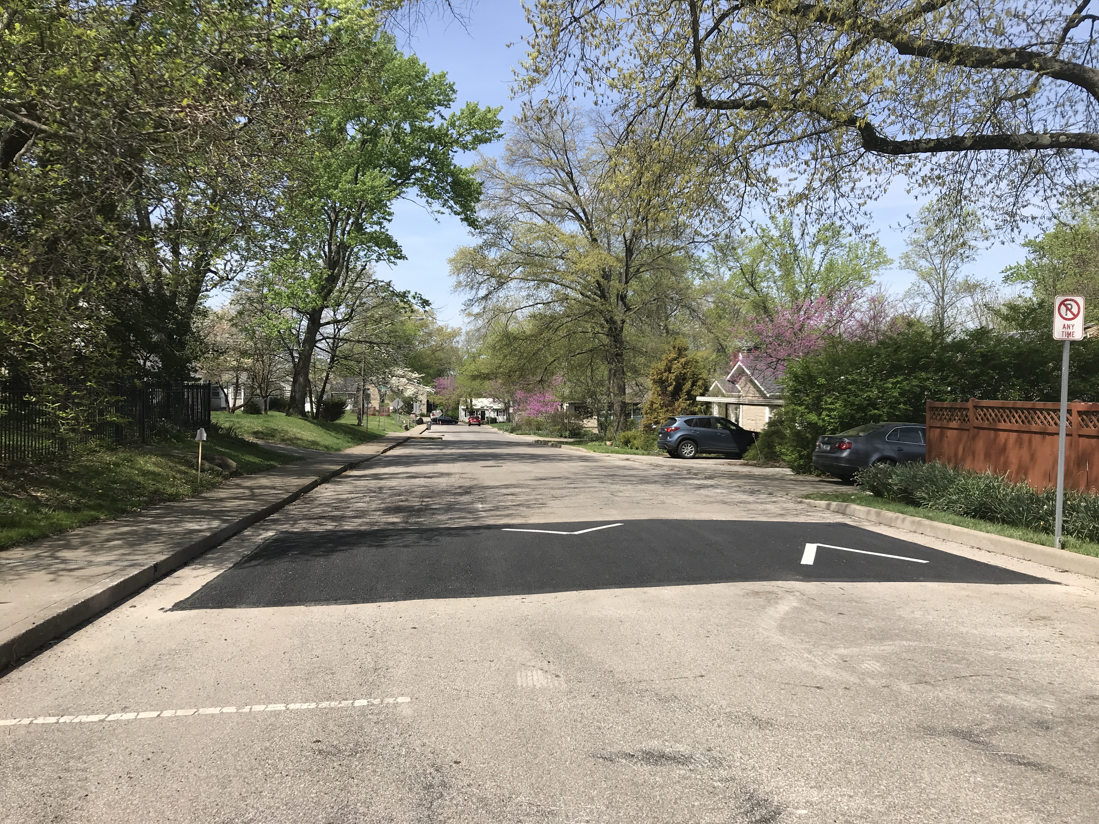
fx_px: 889
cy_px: 412
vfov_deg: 49.7
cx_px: 550
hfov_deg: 63.4
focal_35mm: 28
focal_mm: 3.99
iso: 20
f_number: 1.8
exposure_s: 1/1916
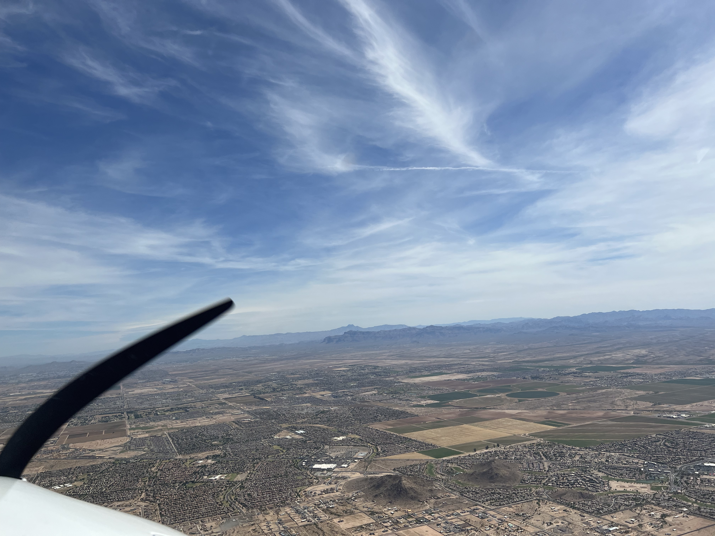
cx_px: 358
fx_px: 537
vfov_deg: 53.1
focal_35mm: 26
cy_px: 268
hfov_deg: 67.3
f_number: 1.5
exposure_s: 1/6993
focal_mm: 5.7
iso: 50
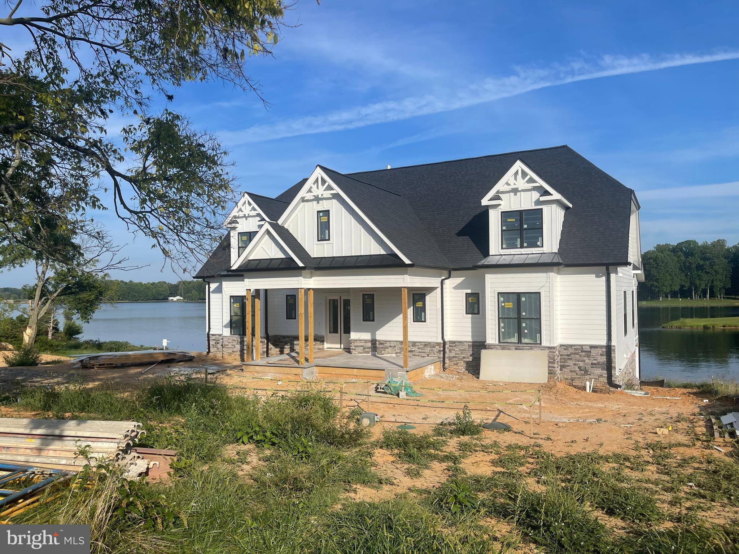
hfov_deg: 67.3
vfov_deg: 53.1
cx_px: 370
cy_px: 277
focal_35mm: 26
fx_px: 555
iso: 32
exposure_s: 1/4717
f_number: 1.6
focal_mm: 5.1
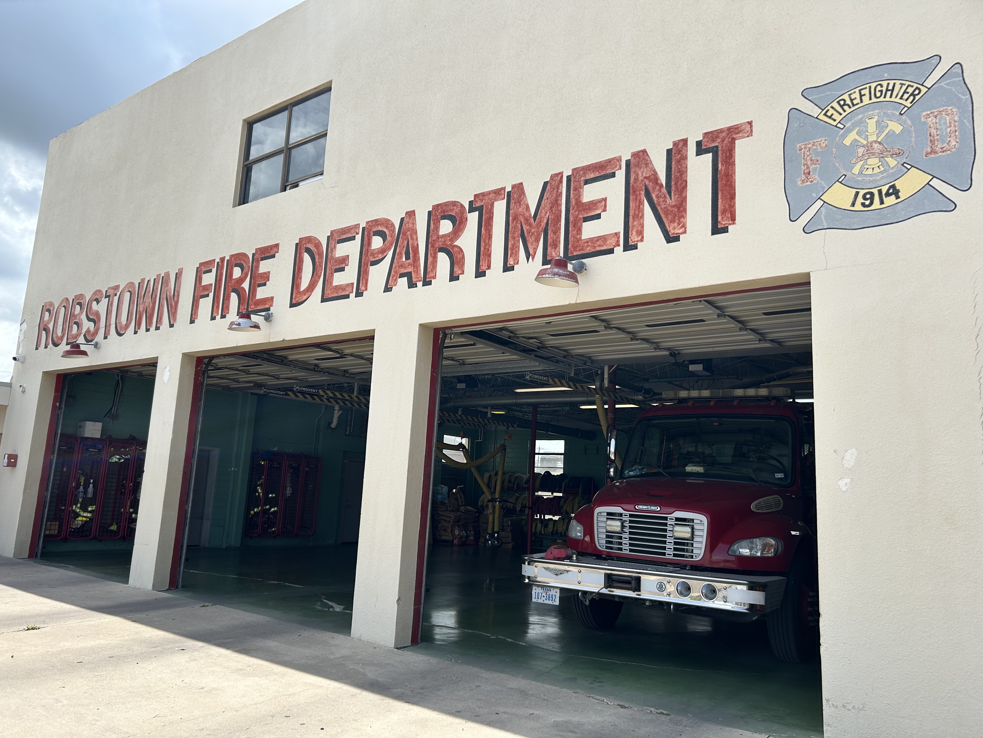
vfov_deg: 53.1
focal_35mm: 26
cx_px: 492
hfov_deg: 67.3
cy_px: 369
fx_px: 738
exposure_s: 1/2632
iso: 50
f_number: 1.5
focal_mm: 5.7
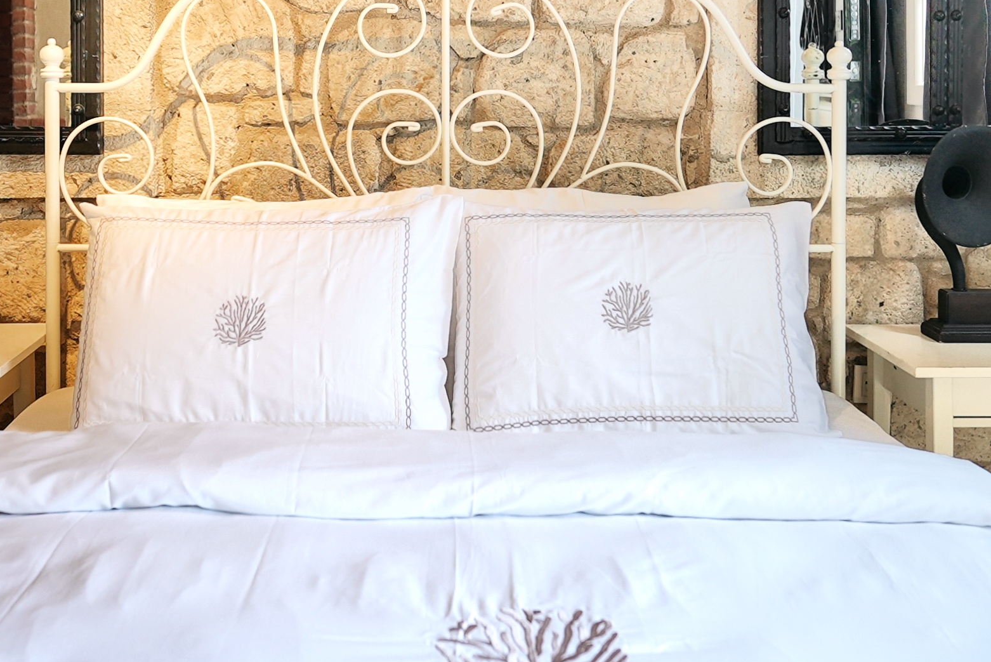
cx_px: 397
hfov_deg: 50.4
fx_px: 1046
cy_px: 85
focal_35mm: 38
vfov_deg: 33.5
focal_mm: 14
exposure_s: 1/100
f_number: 1.8
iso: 100
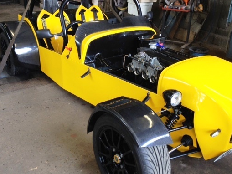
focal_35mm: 44
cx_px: 111
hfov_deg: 42.9
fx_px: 295
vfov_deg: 32.9
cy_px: 86
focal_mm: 4.28
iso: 50
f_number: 2.4
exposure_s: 1/30
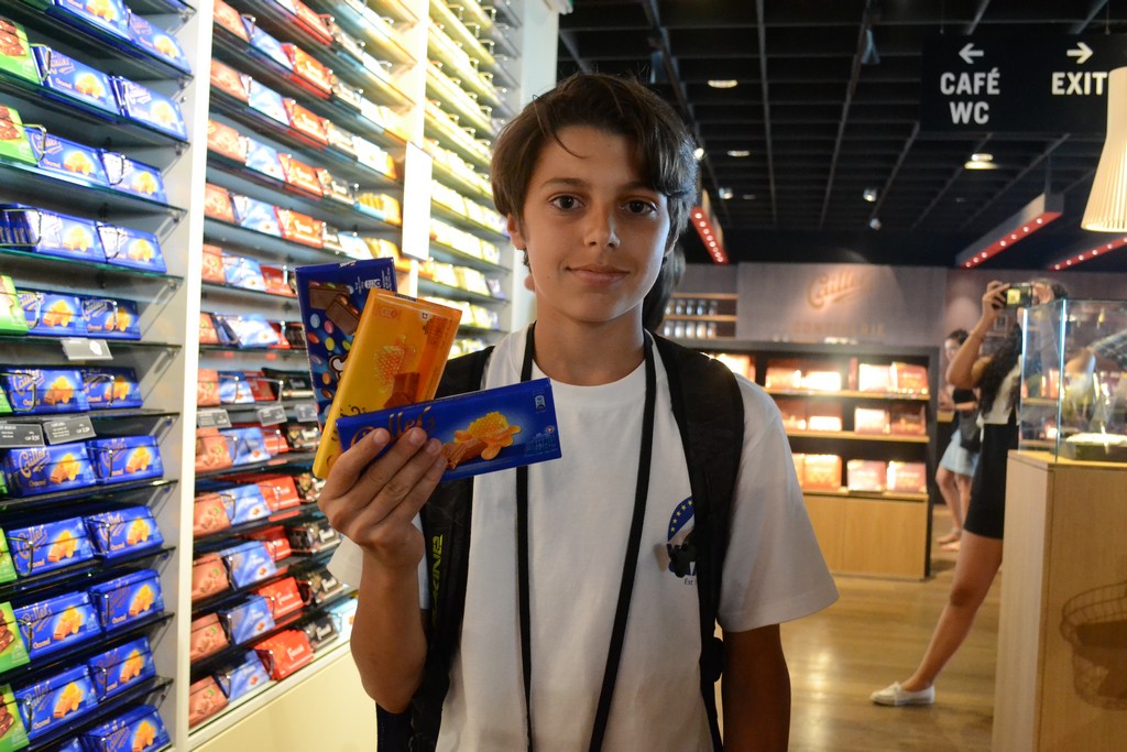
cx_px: 564
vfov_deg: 40.0
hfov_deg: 57.2
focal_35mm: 33
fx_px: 1033
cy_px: 376
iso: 3200
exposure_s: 1/100
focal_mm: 22
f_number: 5
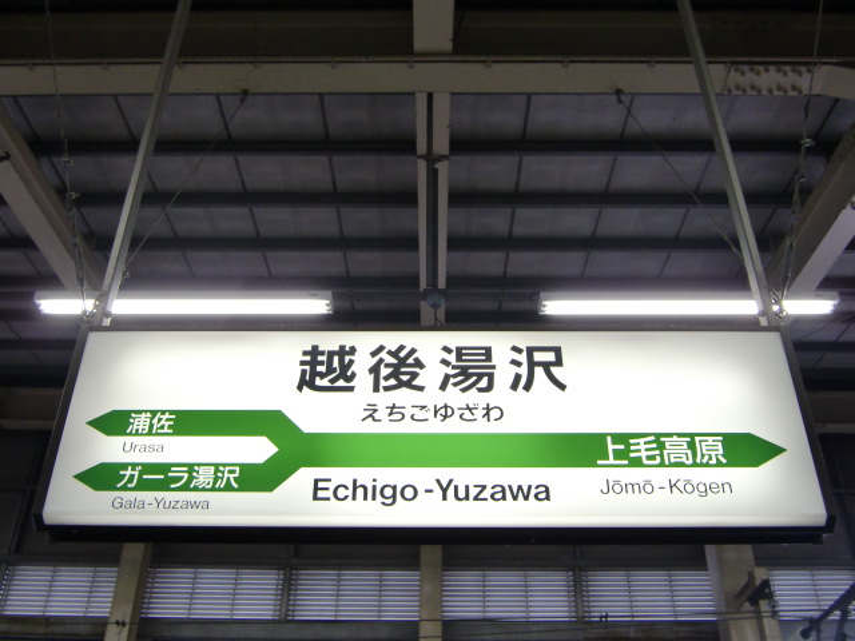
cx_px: 428
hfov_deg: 47.9
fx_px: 963
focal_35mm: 39
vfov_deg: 36.8
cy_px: 320
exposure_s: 1/60
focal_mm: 6.9
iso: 125
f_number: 3
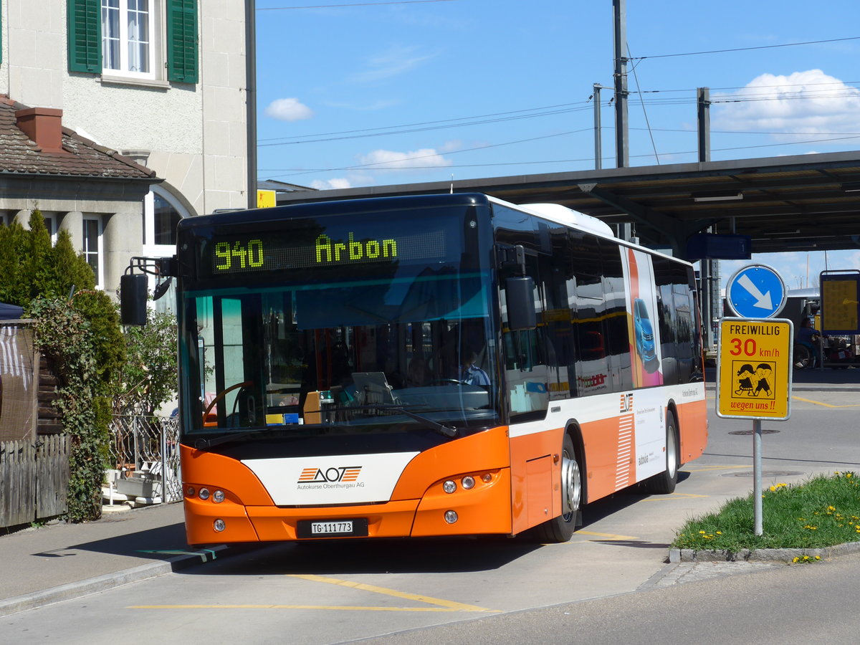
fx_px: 1988
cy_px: 322
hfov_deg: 24.4
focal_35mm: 80
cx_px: 430
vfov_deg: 18.4
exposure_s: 1/640
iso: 80
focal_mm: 16
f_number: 4.4
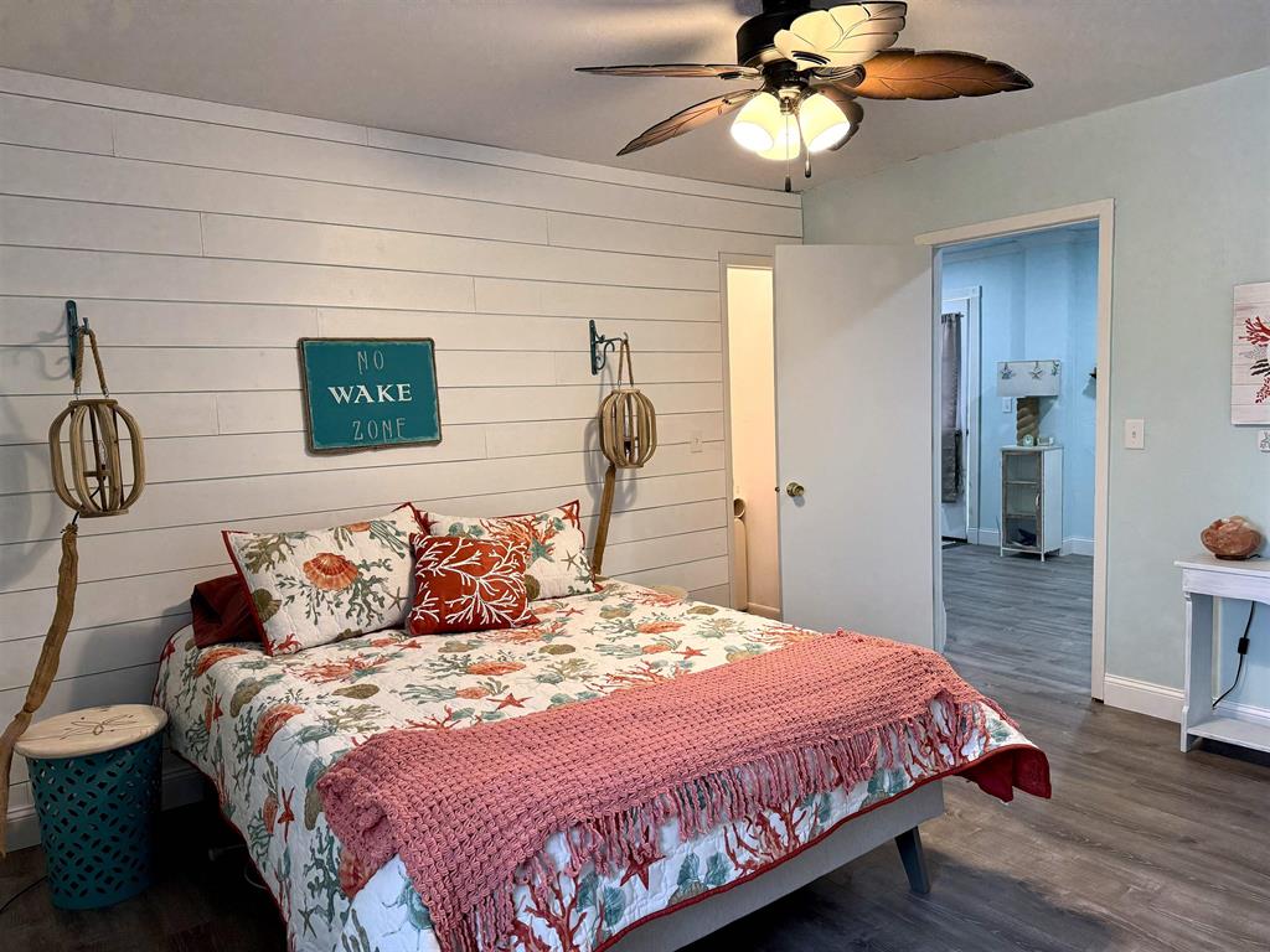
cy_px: 476
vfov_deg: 56.8
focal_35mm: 24
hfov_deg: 71.6
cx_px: 635
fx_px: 881
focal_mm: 6.76
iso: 250
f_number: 1.78
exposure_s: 1/120
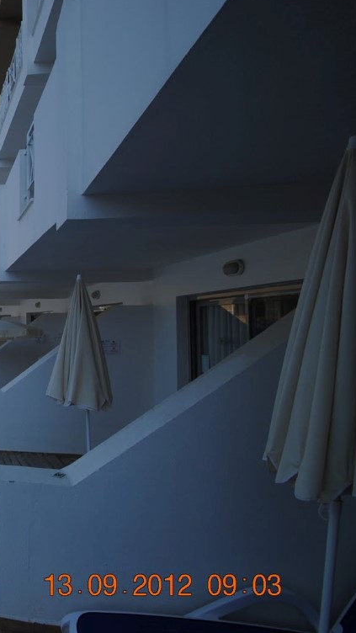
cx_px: -109
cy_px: 311
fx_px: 403
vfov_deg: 76.3
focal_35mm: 24
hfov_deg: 34.0
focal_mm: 10
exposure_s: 1/320
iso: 100
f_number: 9
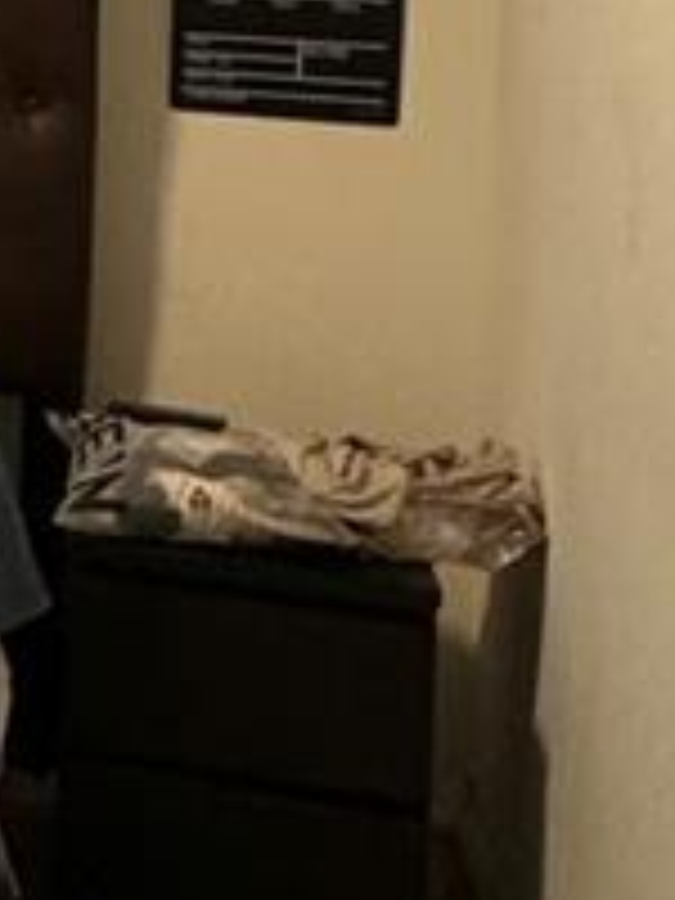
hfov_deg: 13.8
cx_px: -819
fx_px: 2184
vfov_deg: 21.8
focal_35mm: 84
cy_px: -148
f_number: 2.2
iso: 500
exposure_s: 1/60
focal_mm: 2.22
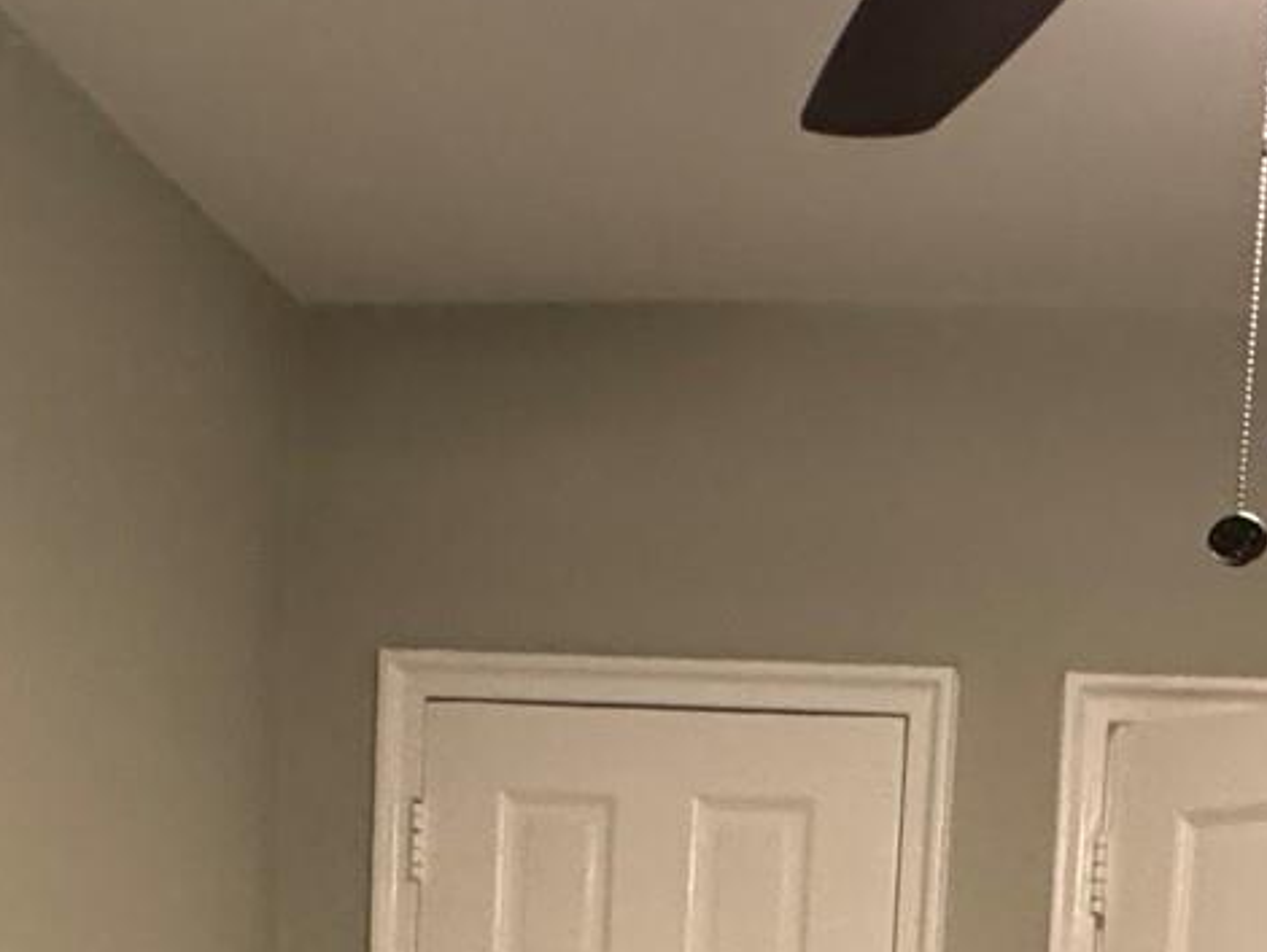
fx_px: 2234
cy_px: 1516
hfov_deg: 31.2
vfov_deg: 20.0
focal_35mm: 61
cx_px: 935
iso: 400
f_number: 2.2
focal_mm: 2.22
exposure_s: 1/60
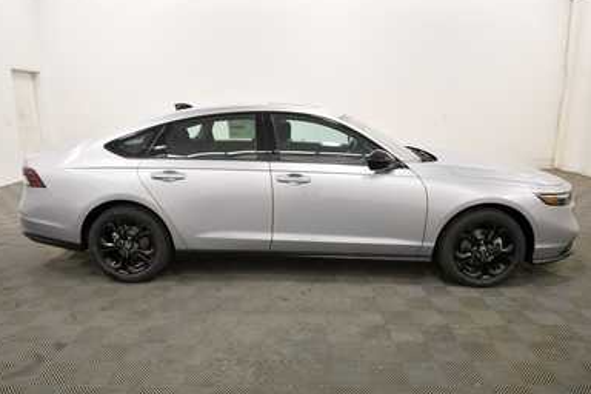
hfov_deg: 71.5
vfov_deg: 51.3
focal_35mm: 25
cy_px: 196
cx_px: 299
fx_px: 410
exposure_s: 1/160
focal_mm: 16
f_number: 5.3
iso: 800
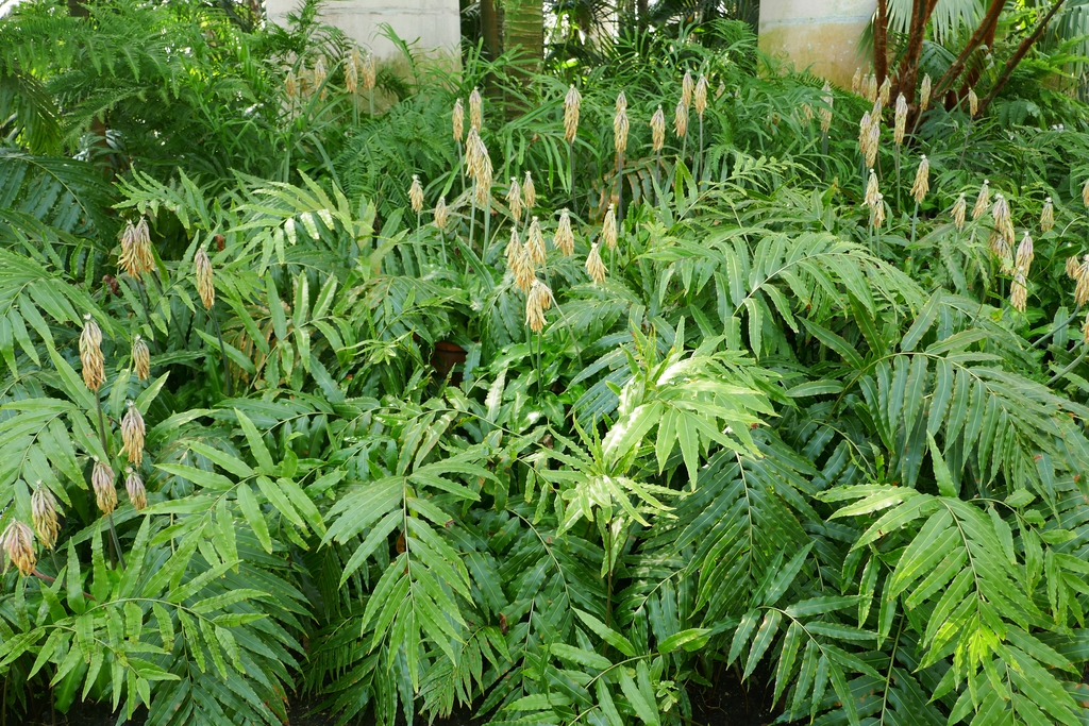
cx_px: 544
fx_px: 908
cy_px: 363
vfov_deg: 43.6
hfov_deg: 61.9
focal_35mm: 30
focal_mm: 11
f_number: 3.2
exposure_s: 1/80
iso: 250
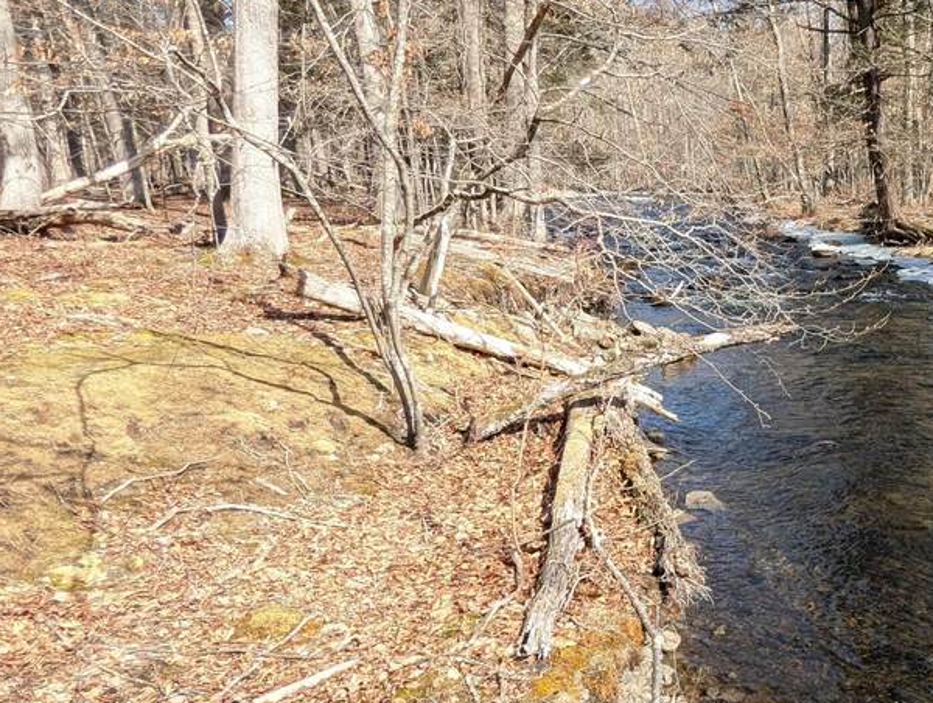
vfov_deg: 41.8
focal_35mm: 34
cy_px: 403
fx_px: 918
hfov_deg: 45.7
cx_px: 924
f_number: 2.2
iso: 50
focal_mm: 2.35
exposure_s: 1/420
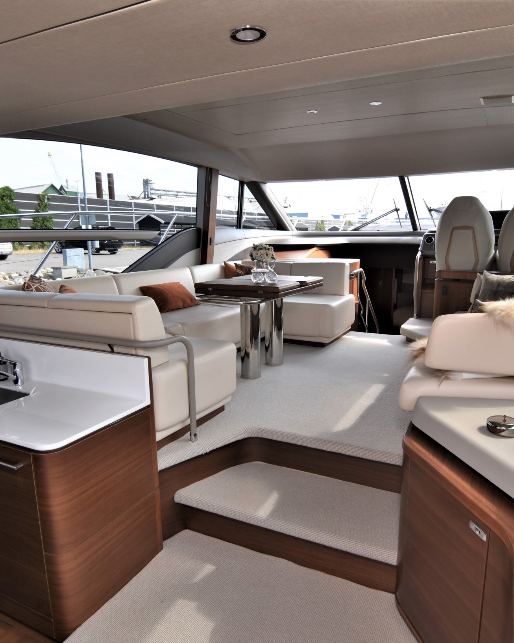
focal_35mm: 24
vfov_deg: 70.9
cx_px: 277
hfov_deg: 59.3
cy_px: 328
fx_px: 451
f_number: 5.6
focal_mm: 11
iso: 220
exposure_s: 1/125
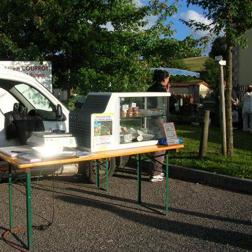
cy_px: 124
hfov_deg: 39.7
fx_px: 346
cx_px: 93
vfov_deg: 40.0
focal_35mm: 42
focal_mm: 5.8
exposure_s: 1/287
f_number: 5.6
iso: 50
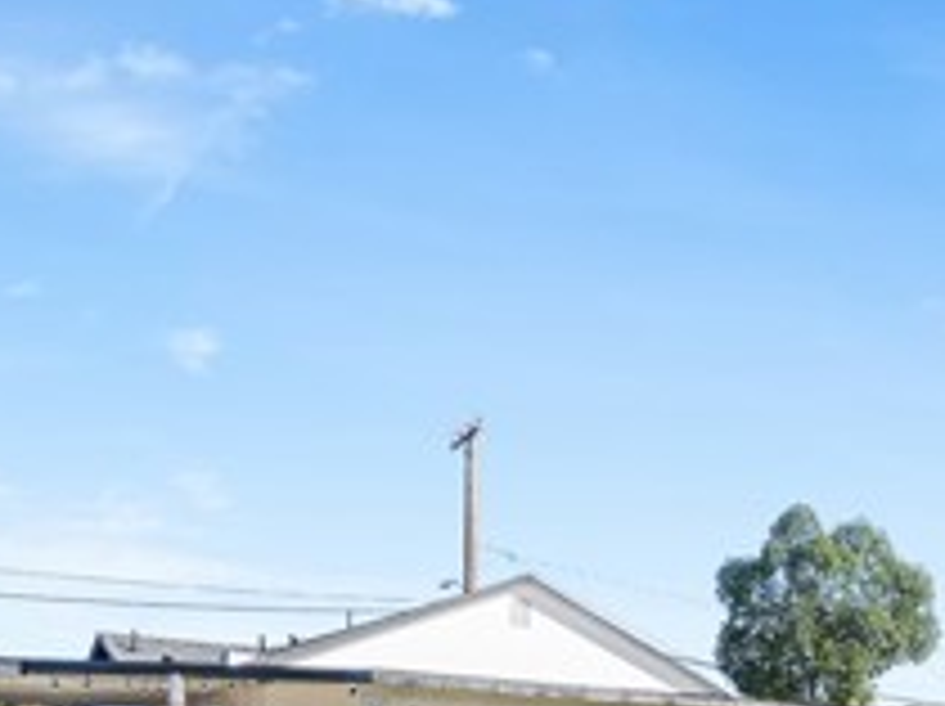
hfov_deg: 37.3
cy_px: 839
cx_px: 886
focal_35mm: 47
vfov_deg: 27.3
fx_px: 1282
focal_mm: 16
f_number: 8
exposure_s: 1/100
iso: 125
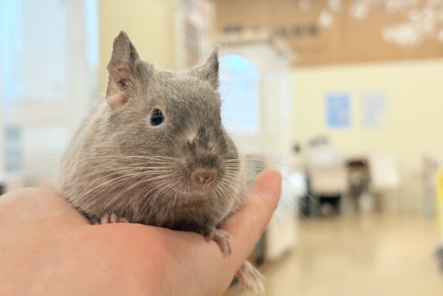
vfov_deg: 22.3
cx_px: 222
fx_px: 751
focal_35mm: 61
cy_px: 145
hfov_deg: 32.9
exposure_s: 1/50
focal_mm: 5.96
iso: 32
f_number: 1.6
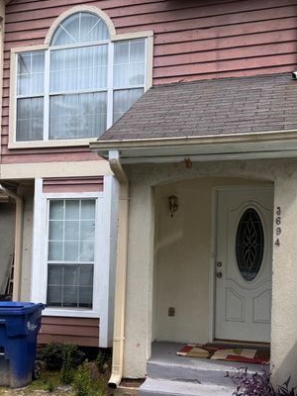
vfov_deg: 46.2
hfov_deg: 36.0
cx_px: 154
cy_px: 257
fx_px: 458
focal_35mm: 40
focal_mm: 6.76
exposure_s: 1/1818
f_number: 1.78
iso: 80
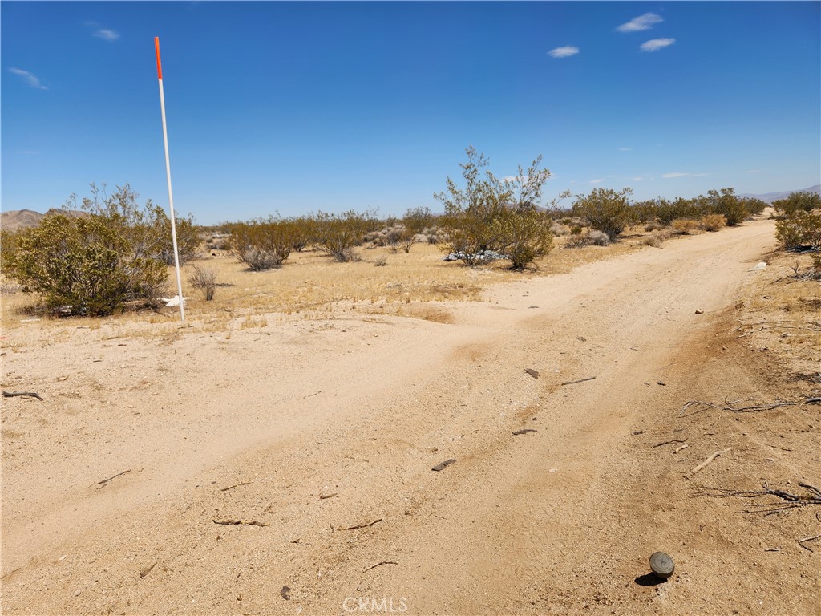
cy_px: 308
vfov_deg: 58.9
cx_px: 410
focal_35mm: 23
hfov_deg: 73.9
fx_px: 545
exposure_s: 1/2874
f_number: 1.8
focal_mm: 5.4
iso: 20
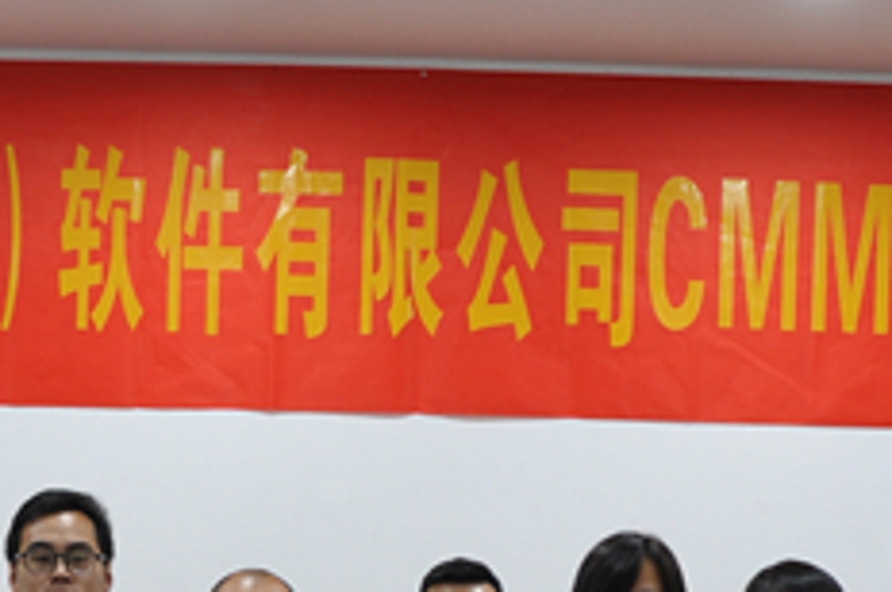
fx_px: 2690
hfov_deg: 18.8
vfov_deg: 12.0
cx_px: 454
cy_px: 882
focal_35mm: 109
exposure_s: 1/20
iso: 200
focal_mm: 21
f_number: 3.8
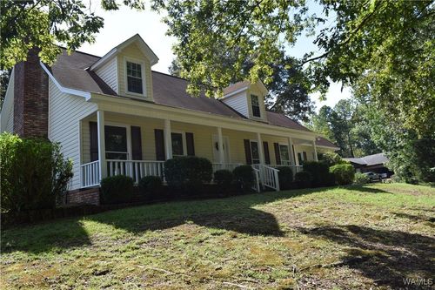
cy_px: 145
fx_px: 326
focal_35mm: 27
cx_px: 218
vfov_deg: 47.9
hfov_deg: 67.4
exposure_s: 1/200
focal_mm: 18
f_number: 7.1
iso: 100
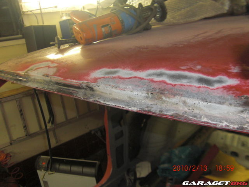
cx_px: 124
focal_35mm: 33
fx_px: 237
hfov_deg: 55.4
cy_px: 94
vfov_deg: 42.9
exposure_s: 1/30
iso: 200
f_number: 2.7
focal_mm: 5.8
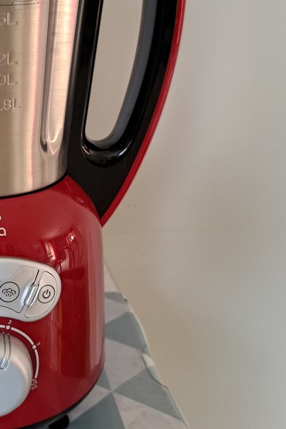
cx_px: 13
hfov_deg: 27.8
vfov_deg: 42.1
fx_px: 549
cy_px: 140
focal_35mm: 46
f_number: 1.8
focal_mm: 5.23
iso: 200
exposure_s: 1/50
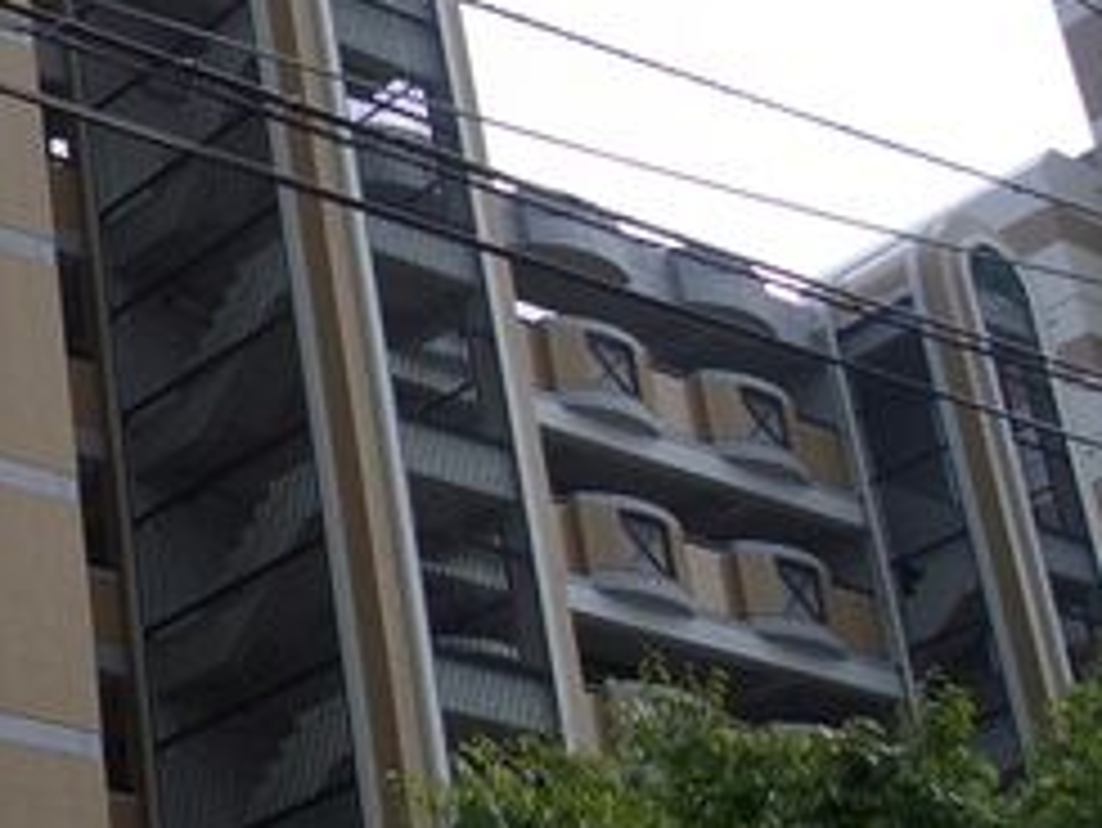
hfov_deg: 20.7
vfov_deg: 16.8
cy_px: 414
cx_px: -243
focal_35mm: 88
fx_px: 2803
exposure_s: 1/500
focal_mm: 4.8
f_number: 4
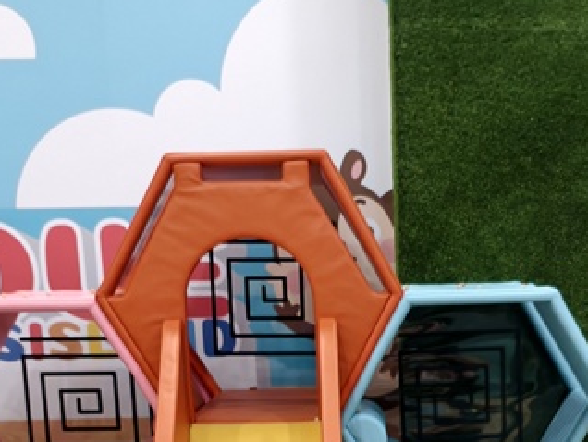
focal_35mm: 74
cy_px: 671
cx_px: 449
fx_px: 1258
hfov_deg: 25.9
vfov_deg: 17.8
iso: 439
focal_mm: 6.54
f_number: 1.57
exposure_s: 1/120
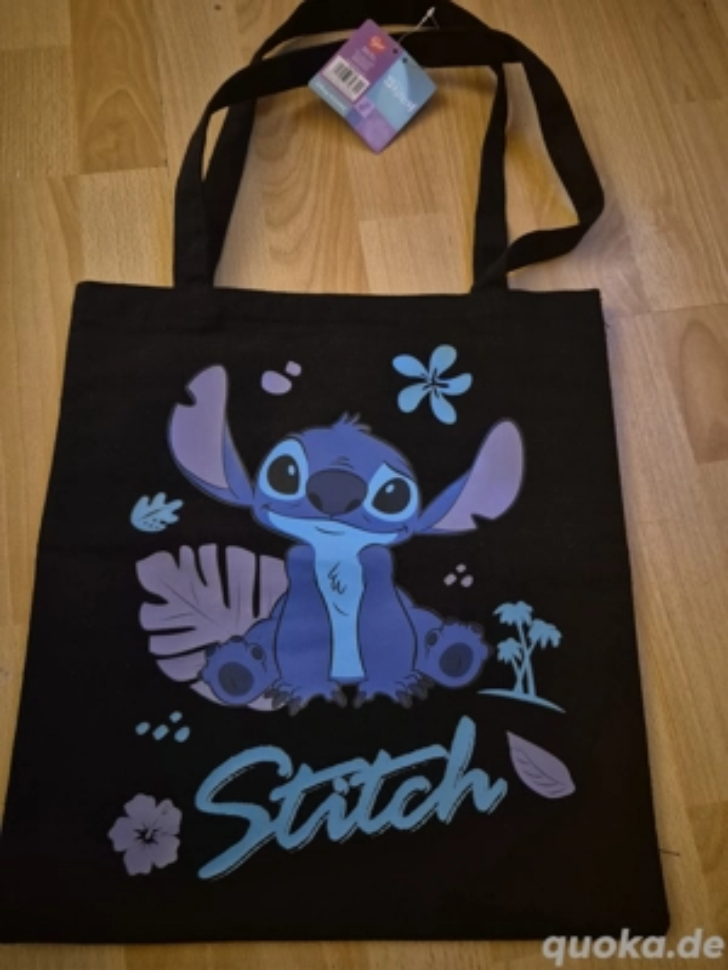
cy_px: 485
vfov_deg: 73.9
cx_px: 364
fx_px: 645
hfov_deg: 58.9
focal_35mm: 23
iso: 2000
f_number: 1.8
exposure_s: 1/17
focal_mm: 5.4
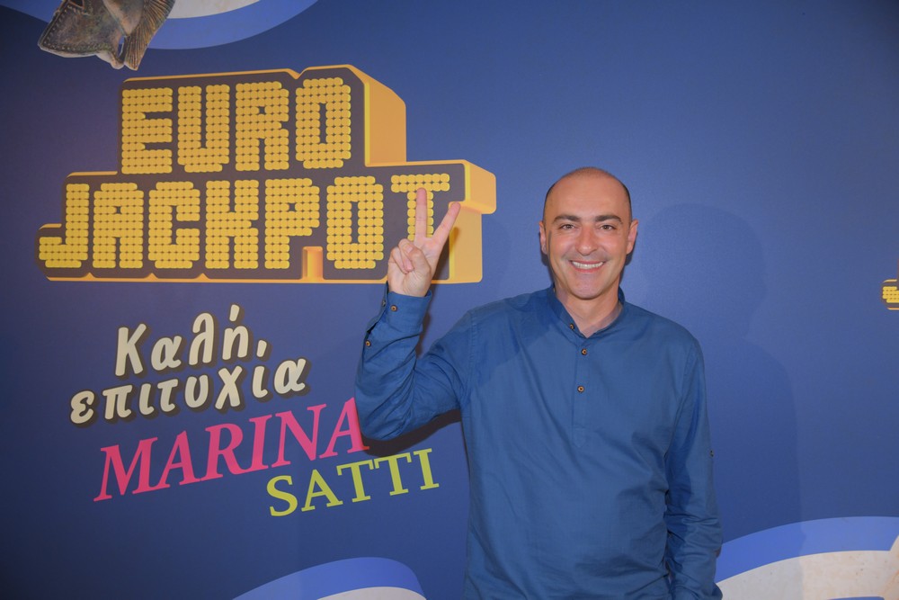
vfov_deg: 35.1
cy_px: 300
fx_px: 949
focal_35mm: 38
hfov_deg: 50.7
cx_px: 450
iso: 640
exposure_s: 1/250
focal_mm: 38
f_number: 4
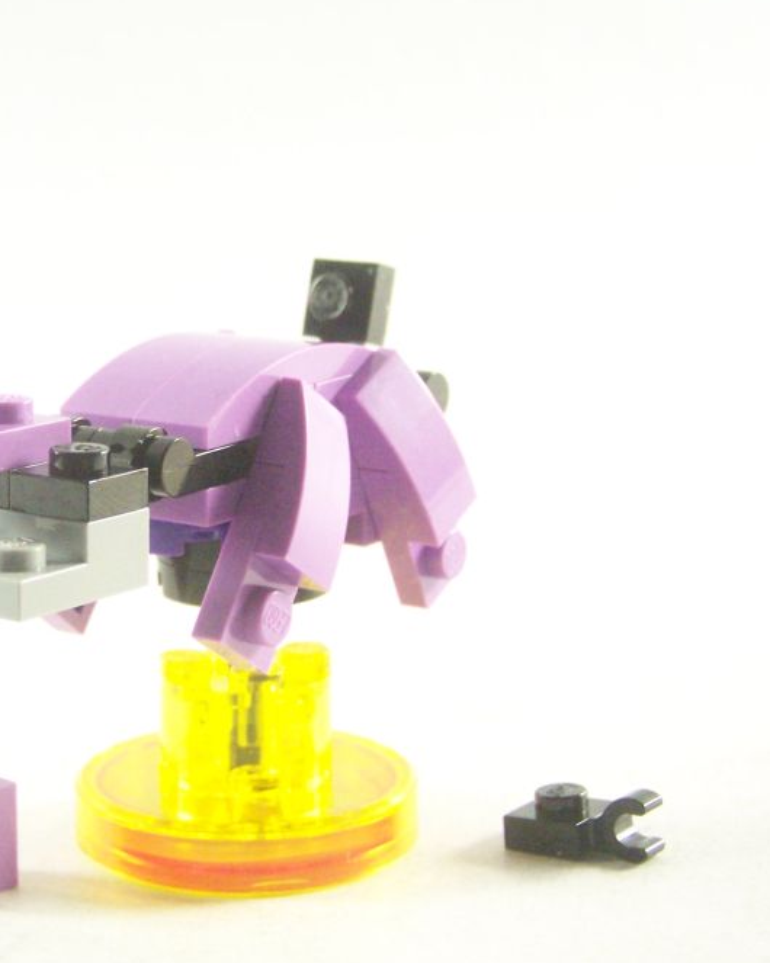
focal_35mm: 89
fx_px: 2536
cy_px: 444
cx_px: 198
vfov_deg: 21.5
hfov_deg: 17.2
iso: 400
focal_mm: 9.8
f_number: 3.1
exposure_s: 1/60
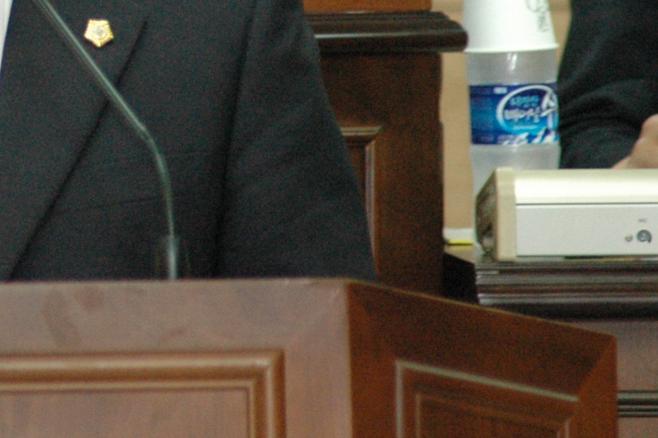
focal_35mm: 860
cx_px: -123
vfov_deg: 1.6
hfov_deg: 2.4
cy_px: -209
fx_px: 15706
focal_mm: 190
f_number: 4.8
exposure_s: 1/60
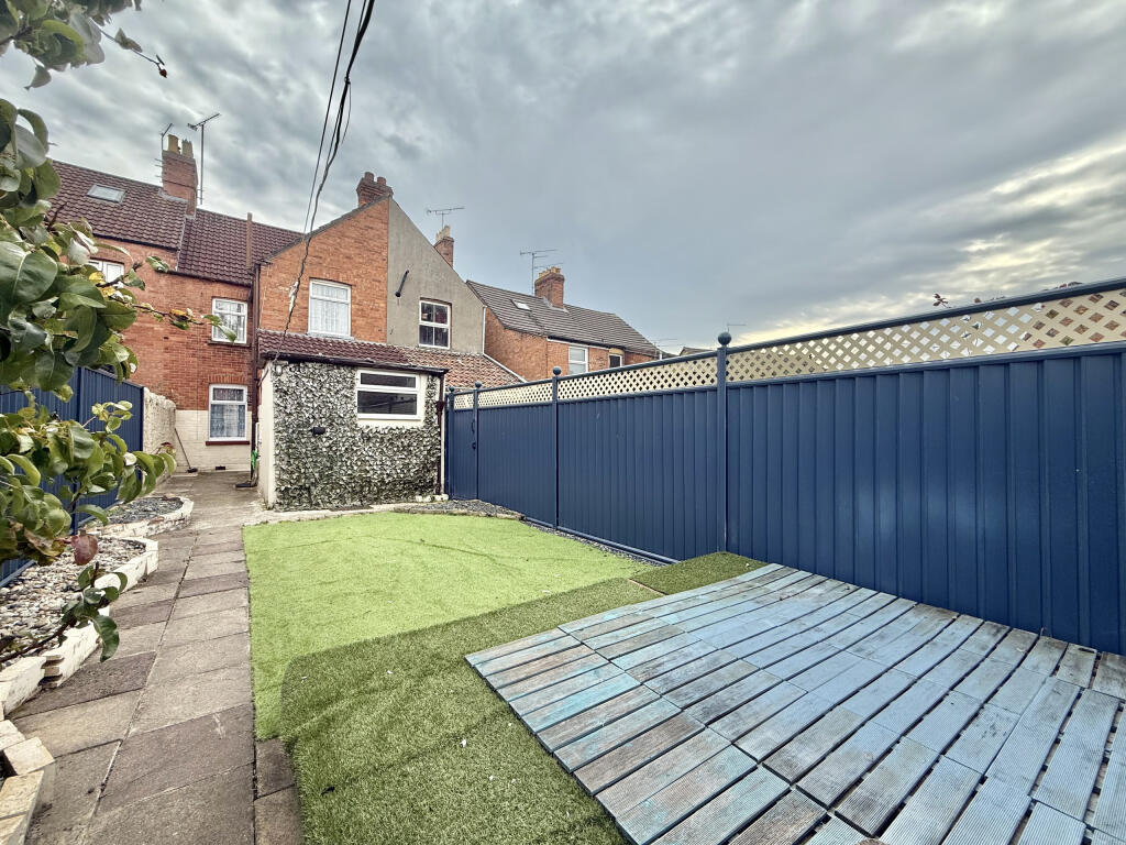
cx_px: 563
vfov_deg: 85.7
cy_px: 422
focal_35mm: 14
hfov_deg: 102.1
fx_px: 455
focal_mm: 2.22
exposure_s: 1/830
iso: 64
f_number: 2.2
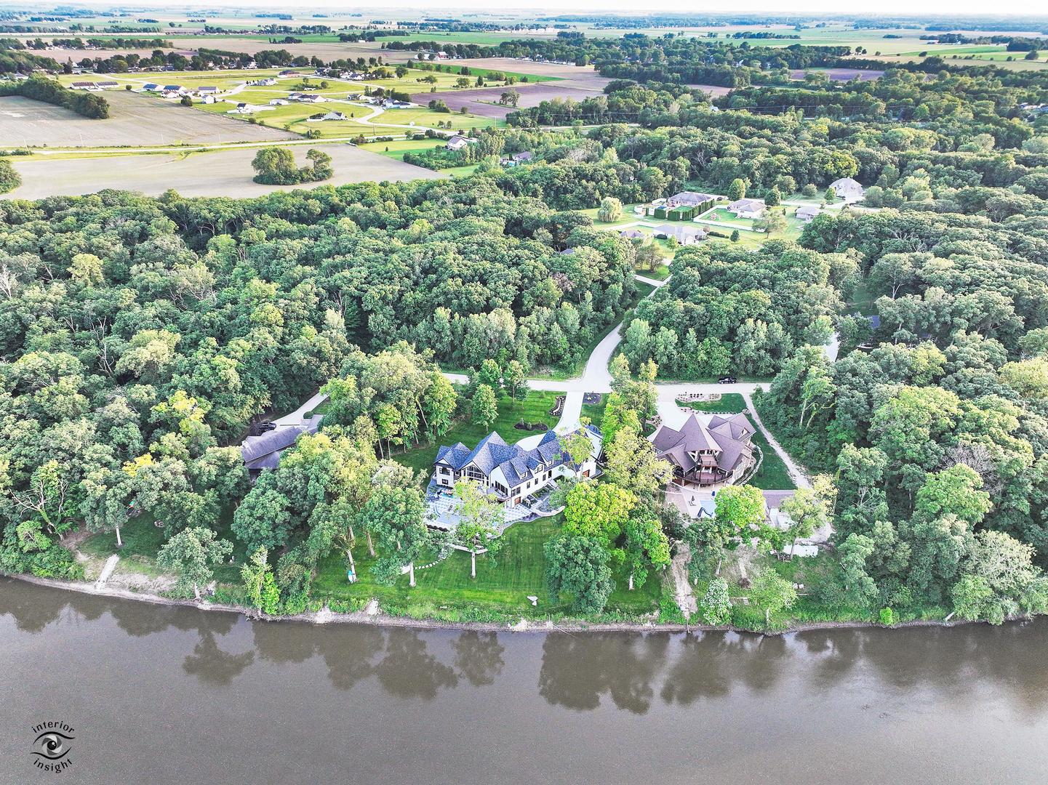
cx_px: 524
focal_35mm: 24
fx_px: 726
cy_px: 392
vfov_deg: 56.8
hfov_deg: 71.6
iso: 400
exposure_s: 1/320
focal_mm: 12.29
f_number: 2.8
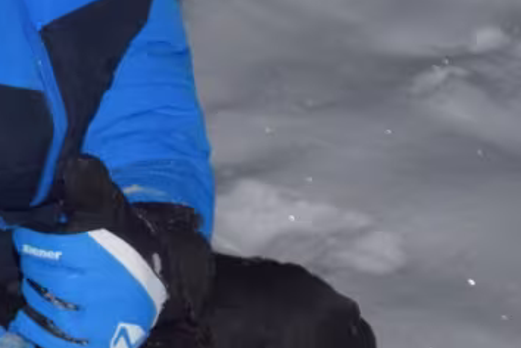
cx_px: -347
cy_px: 43
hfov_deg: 10.1
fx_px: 2822
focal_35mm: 195
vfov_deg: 7.0
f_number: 4.2
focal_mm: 32
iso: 3200
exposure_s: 1/60
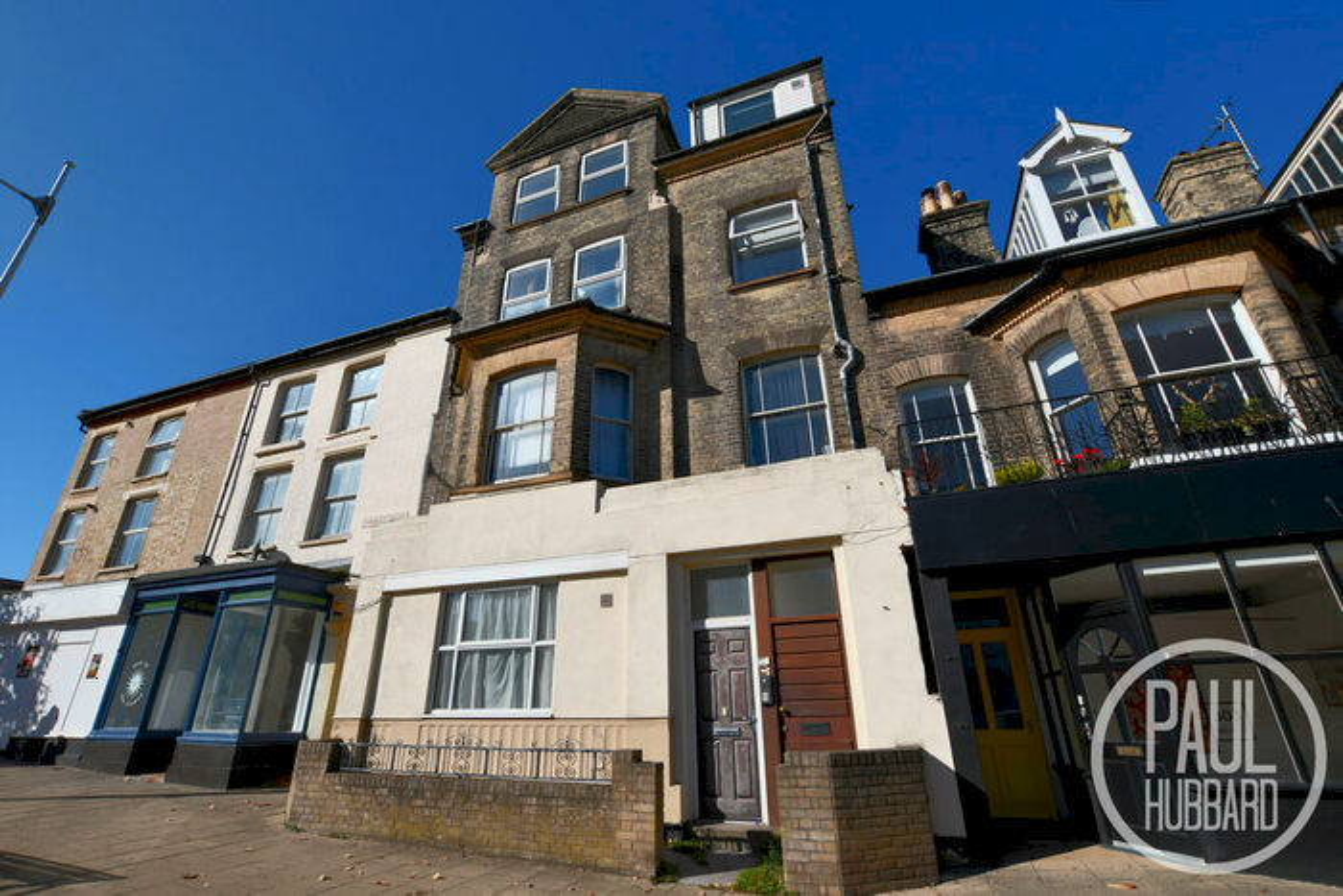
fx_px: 560
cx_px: 672
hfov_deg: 100.4
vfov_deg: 77.4
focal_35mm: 15
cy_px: 448
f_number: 10
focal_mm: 10
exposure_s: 1/400
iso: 100
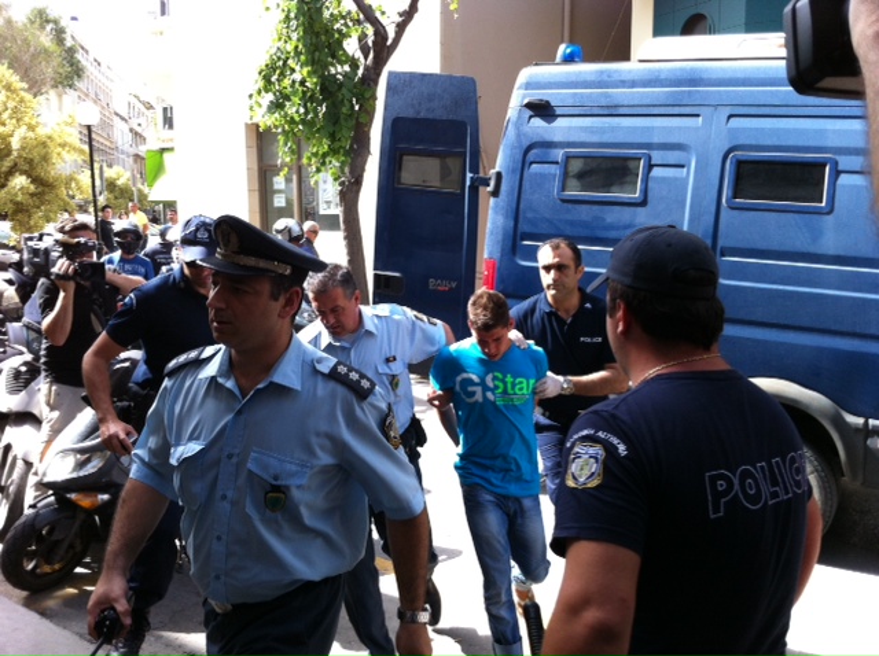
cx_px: 440
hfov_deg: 52.7
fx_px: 887
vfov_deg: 40.6
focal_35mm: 35
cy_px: 328
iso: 80
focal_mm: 3.85
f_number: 2.8
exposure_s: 1/247
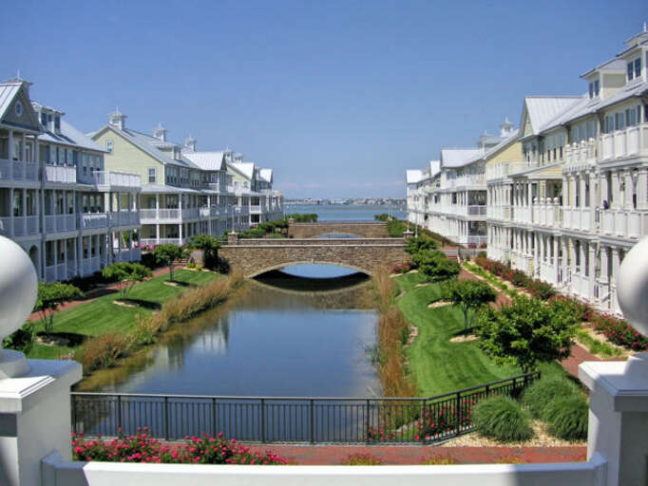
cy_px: 243
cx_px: 324
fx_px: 693
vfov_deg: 38.7
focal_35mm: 37
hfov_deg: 50.1
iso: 50
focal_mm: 6.1
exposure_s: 1/180
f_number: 6.7
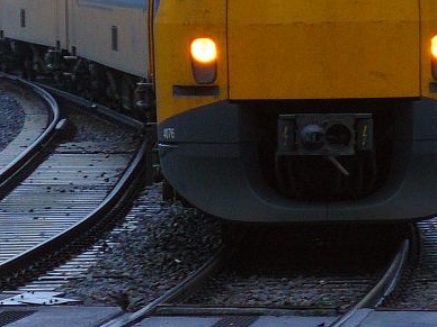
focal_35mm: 476
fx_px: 6009
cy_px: -71
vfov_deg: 3.1
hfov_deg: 4.2
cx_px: 97
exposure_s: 1/50
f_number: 3.3
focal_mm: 25.7
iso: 100
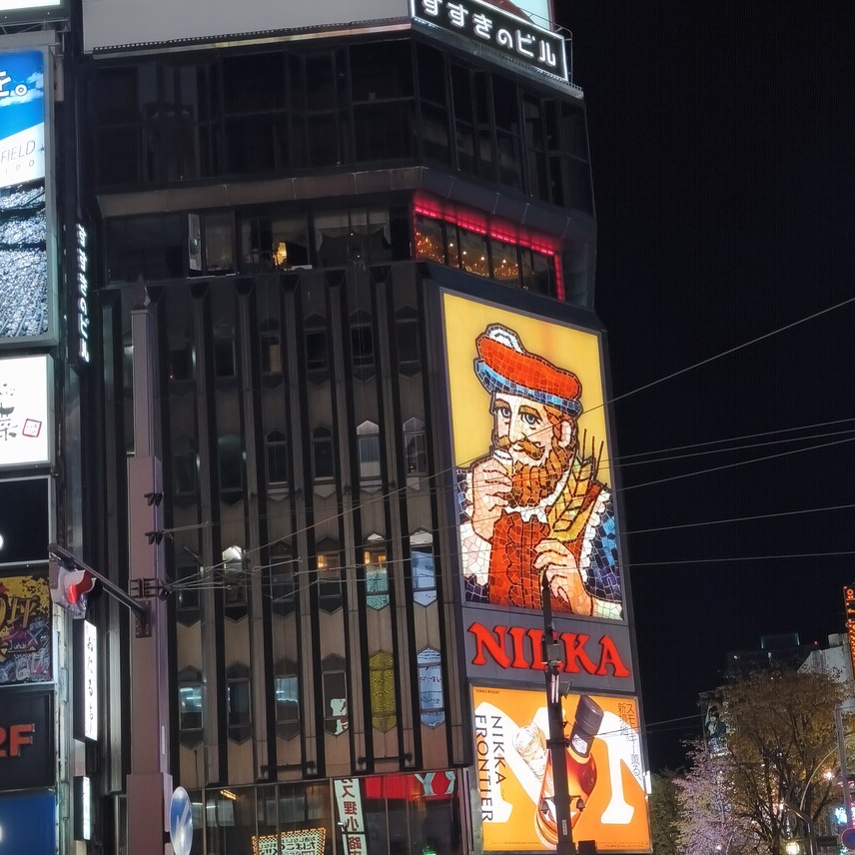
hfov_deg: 30.0
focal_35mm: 57
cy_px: 552
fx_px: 1593
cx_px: 446
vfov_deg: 29.9
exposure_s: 1/60
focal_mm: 6.18
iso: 250
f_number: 1.65
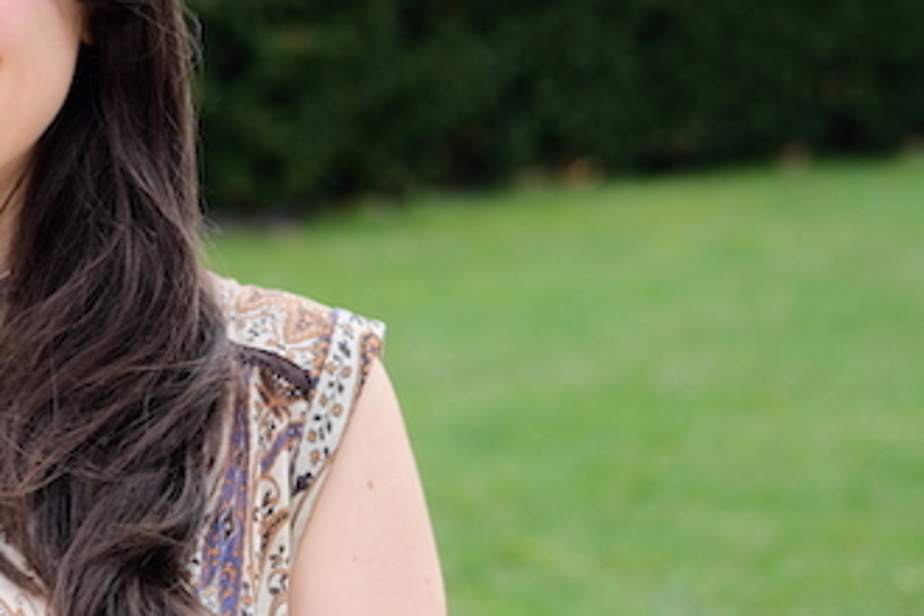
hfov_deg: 12.7
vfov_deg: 8.6
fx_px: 4081
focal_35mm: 159
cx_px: -28
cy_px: 1
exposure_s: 1/1600
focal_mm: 50
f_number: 2.8
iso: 400
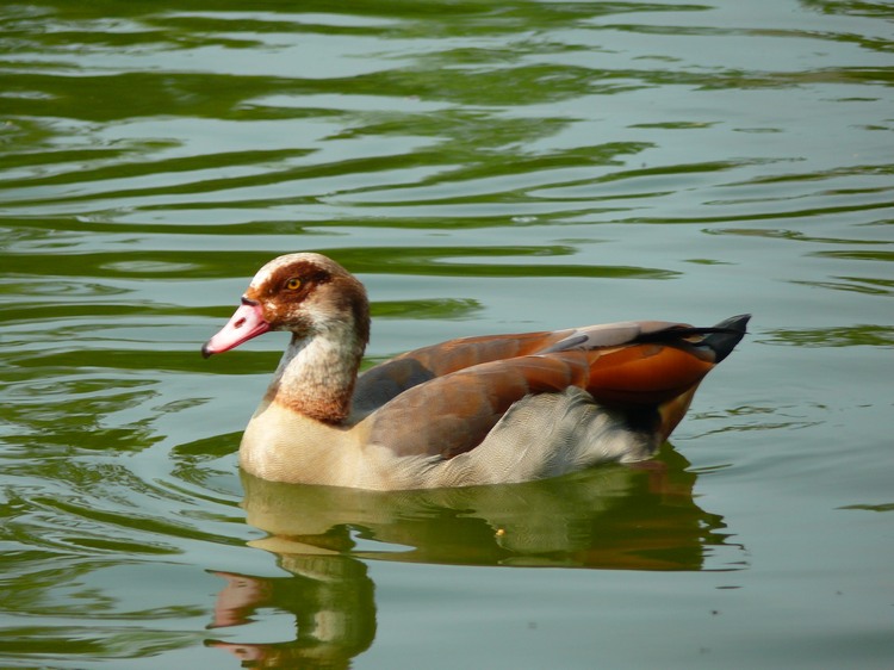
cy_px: 335
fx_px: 10844
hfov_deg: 4.7
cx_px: 447
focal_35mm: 420
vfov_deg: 3.5
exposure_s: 1/125
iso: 100
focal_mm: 88.8
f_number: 4
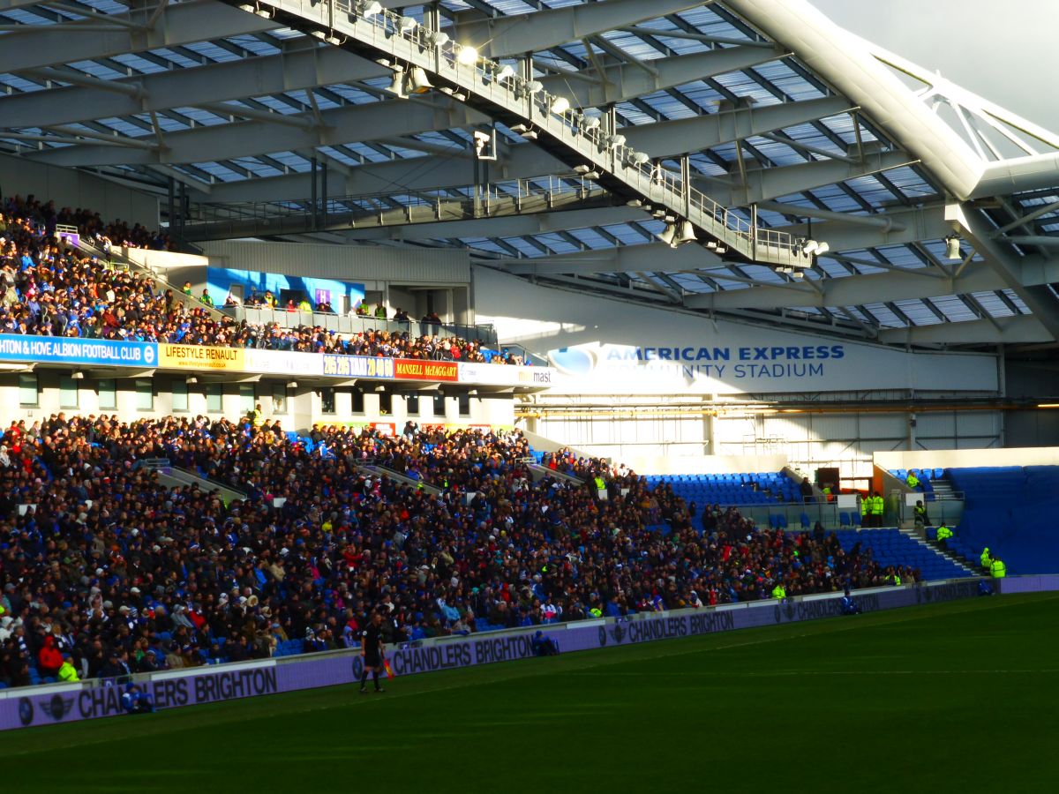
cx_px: 530
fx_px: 3335
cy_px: 397
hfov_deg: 18.0
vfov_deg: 13.6
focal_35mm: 109
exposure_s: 1/160
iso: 100
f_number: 5.3
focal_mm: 19.4
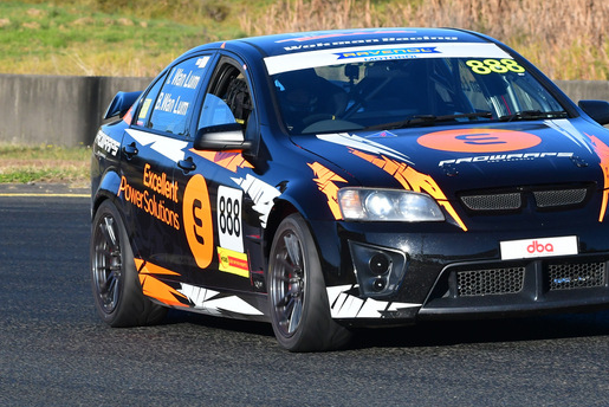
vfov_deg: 3.0
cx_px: 407
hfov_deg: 4.4
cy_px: 173
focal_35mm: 466
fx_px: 7887
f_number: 11
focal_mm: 200
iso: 800
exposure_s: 1/640
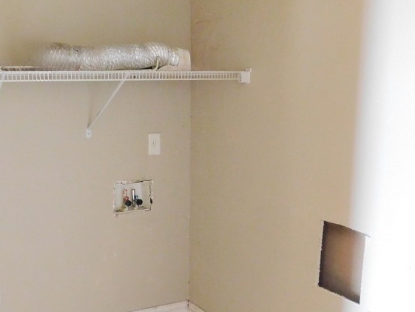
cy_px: 175
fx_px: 504
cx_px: 121
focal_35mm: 42
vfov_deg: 34.3
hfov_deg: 43.8
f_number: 3
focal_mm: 4
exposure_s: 1/8
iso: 500
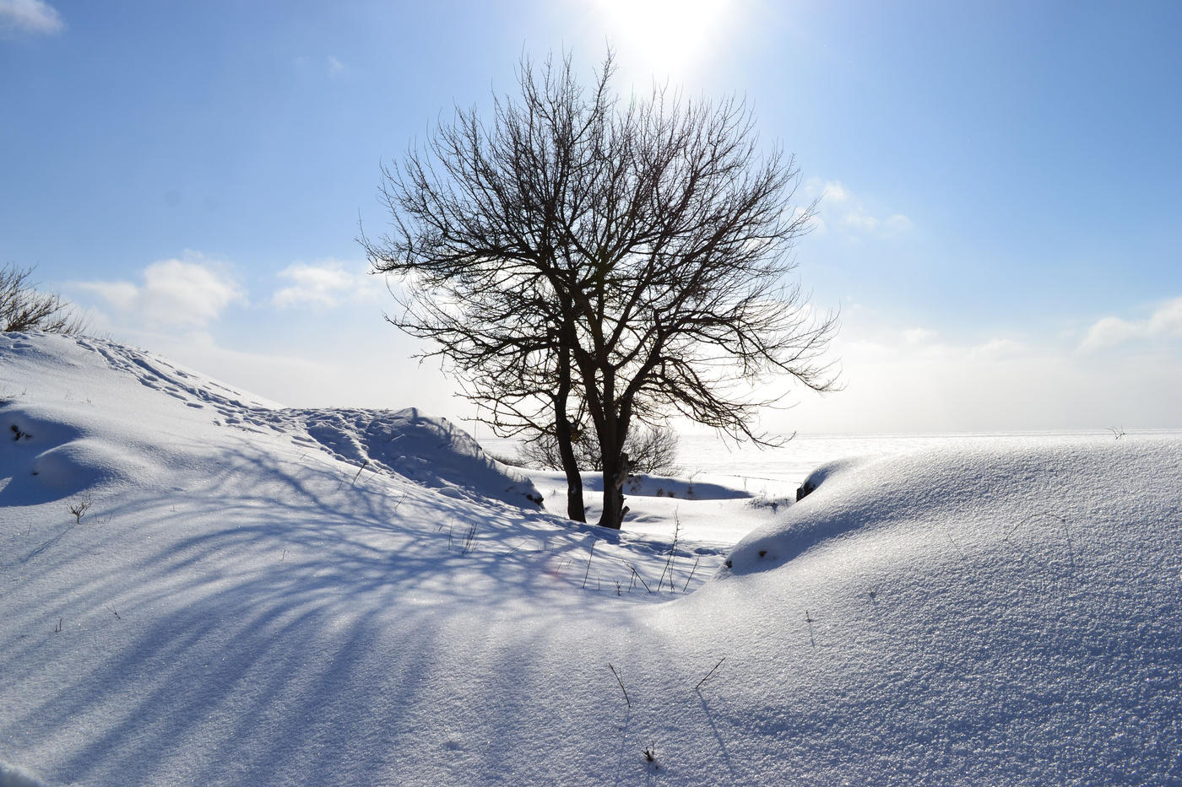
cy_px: 394
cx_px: 591
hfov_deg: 61.9
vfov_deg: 43.6
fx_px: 985
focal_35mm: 30
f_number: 11
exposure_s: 1/500
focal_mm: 20
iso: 100
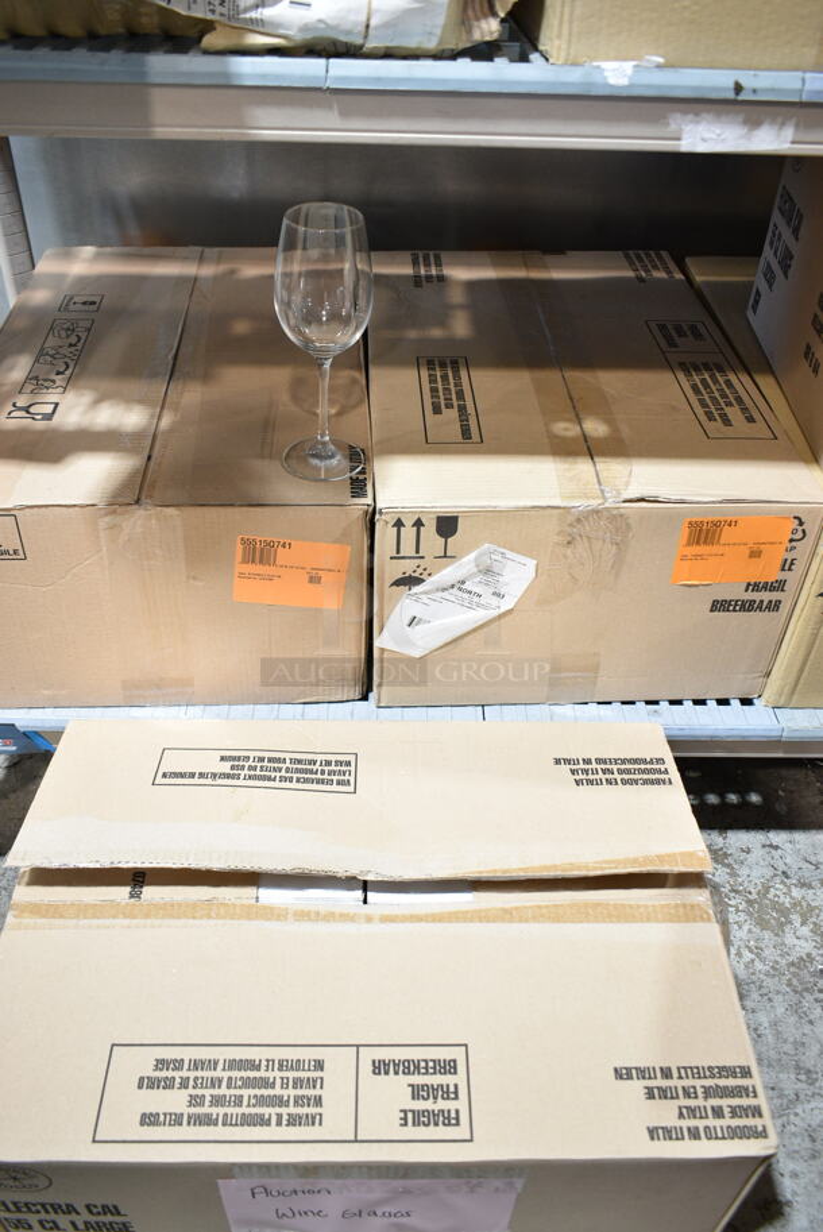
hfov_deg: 43.7
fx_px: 1027
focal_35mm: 30
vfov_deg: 61.9
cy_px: 616
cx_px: 412
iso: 400
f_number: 3.5
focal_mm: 20
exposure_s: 1/30
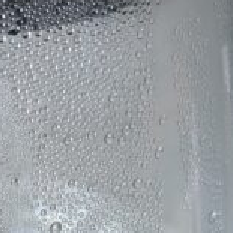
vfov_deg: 12.0
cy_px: 319
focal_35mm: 140
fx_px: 1066
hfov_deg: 12.2
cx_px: -39
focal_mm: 6.9
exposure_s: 1/178
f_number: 1.68
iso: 722
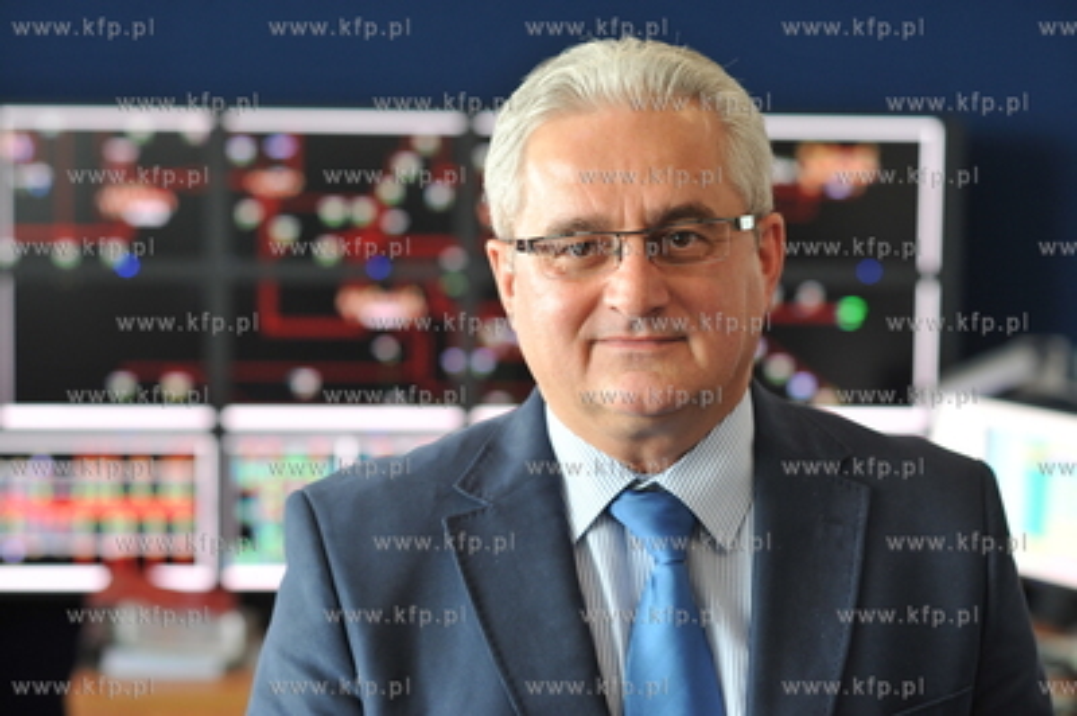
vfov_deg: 16.0
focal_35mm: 85
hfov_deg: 23.9
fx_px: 2541
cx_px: 538
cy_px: 358
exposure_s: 1/40
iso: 800
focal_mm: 85
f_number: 4
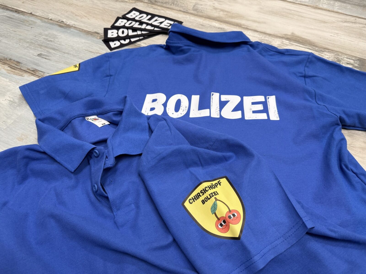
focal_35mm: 24
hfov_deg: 71.6
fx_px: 254
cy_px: 137
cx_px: 183
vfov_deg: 56.8
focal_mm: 6.76
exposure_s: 1/100
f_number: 1.78
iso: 160
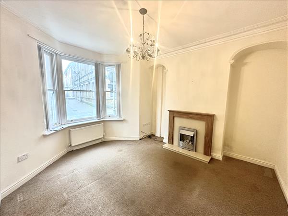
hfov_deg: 102.1
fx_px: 116
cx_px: 144
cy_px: 108
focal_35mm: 14
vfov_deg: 85.7
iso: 200
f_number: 2.2
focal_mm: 2.22
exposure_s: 1/50
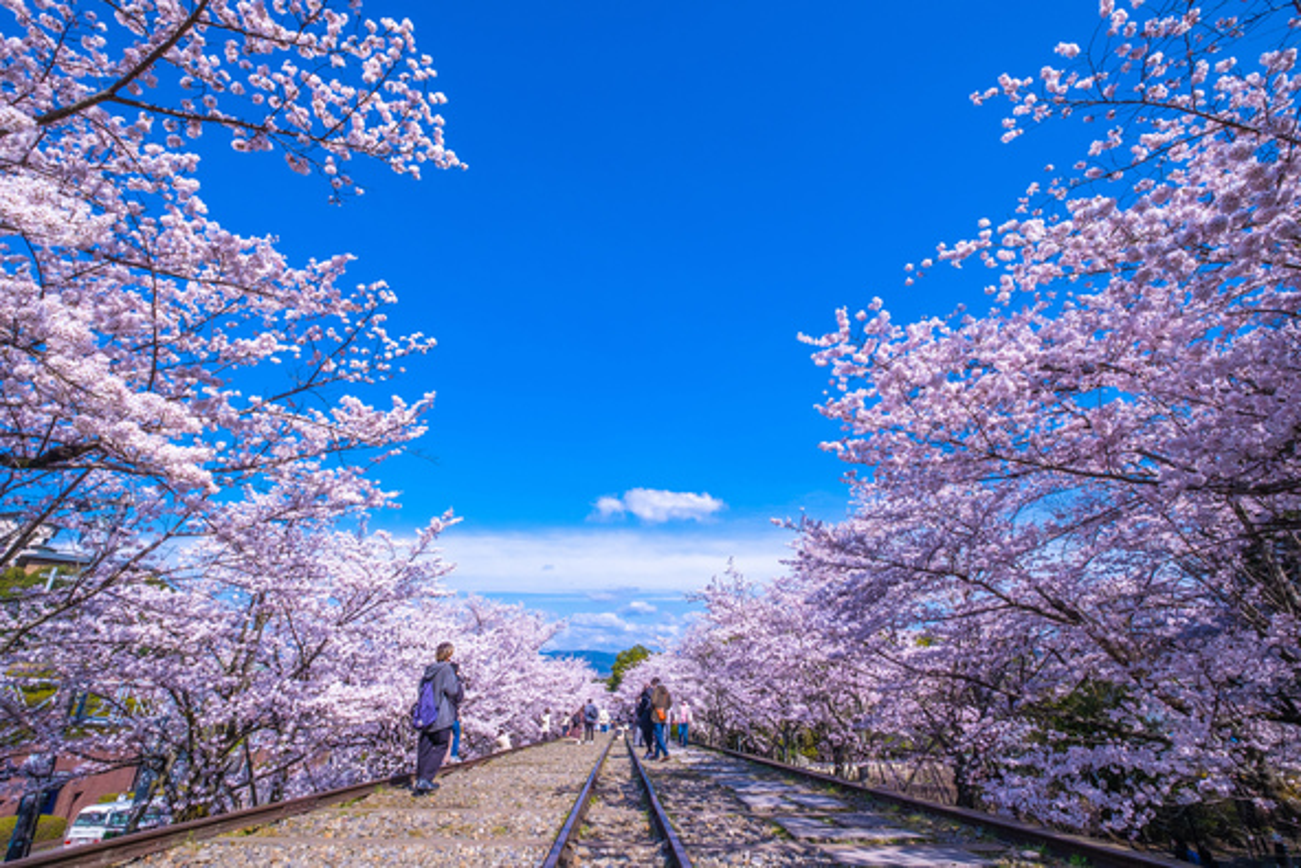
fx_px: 542
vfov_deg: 77.4
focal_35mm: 15
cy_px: 434
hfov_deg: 100.4
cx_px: 650
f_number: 10
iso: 160
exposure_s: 1/250
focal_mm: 10
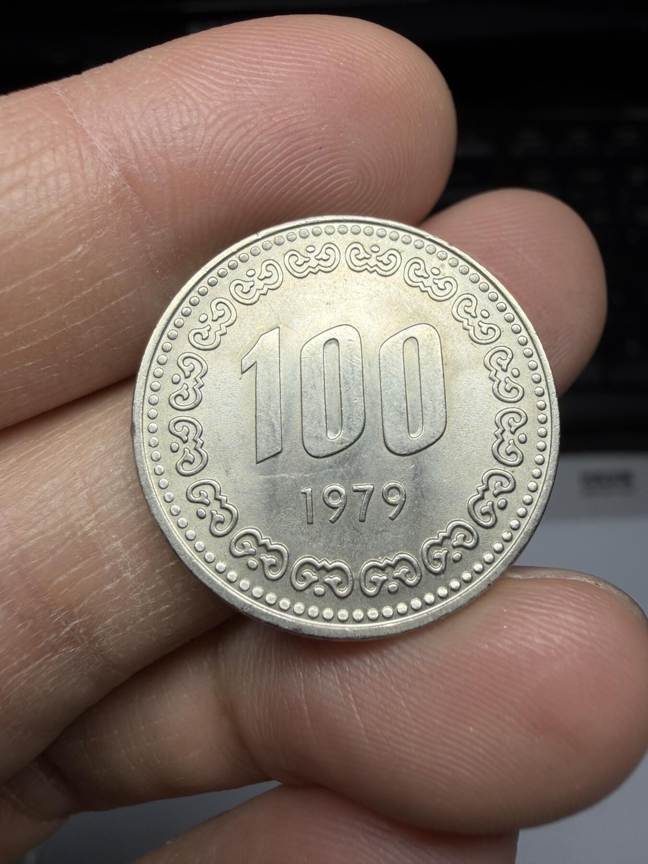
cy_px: 432
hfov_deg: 53.1
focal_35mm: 26
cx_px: 324
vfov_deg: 67.3
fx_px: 649
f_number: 2.2
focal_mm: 2.22
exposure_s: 1/302
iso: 40
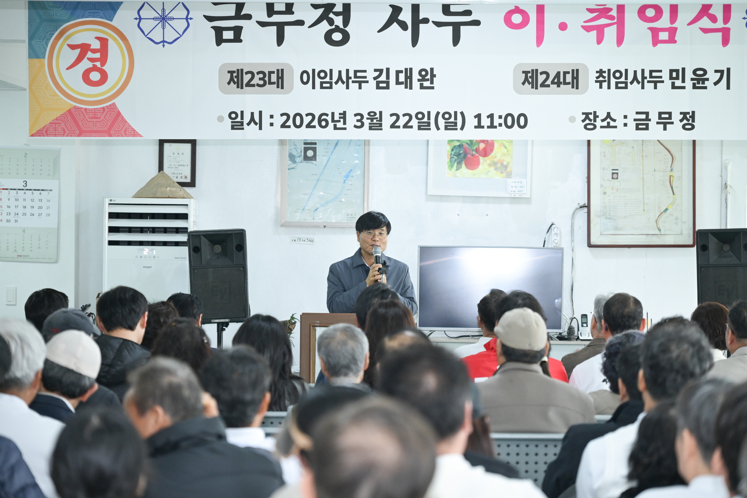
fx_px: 2490
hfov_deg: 17.1
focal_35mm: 120
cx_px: 374
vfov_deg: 11.4
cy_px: 249
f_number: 4
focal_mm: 120
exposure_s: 1/250
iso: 2000
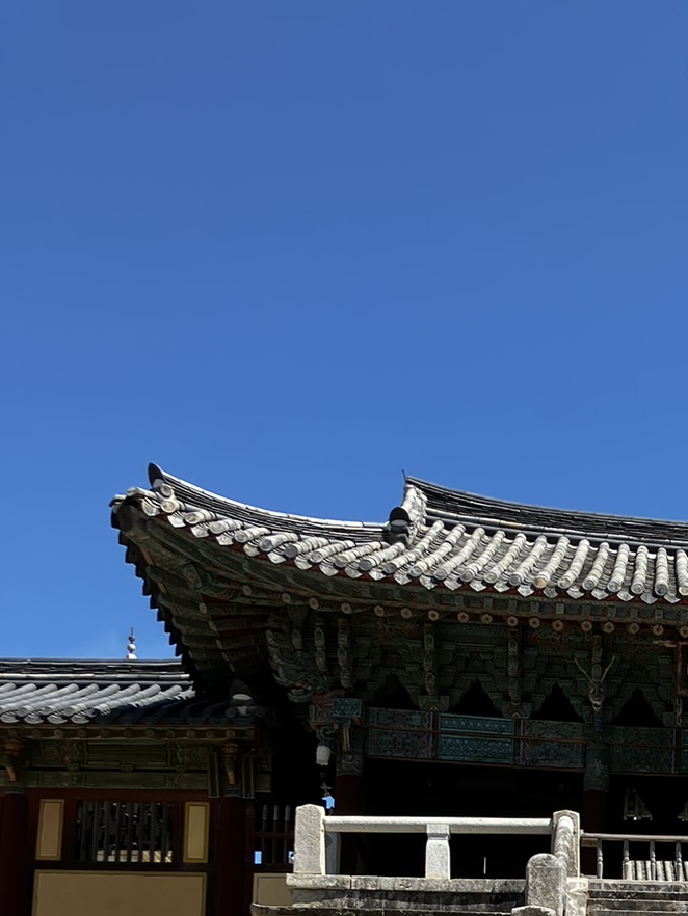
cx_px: 785
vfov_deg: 27.0
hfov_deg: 21.3
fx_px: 1722
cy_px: 1046
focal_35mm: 65
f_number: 1.8
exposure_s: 1/1230
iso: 32
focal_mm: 3.99
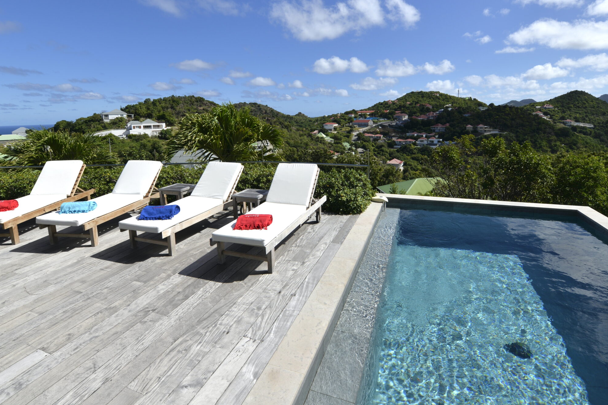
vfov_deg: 66.7
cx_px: 304
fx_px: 304
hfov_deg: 90.0
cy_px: 161
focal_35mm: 18
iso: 125
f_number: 10
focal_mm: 14
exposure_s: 1/400
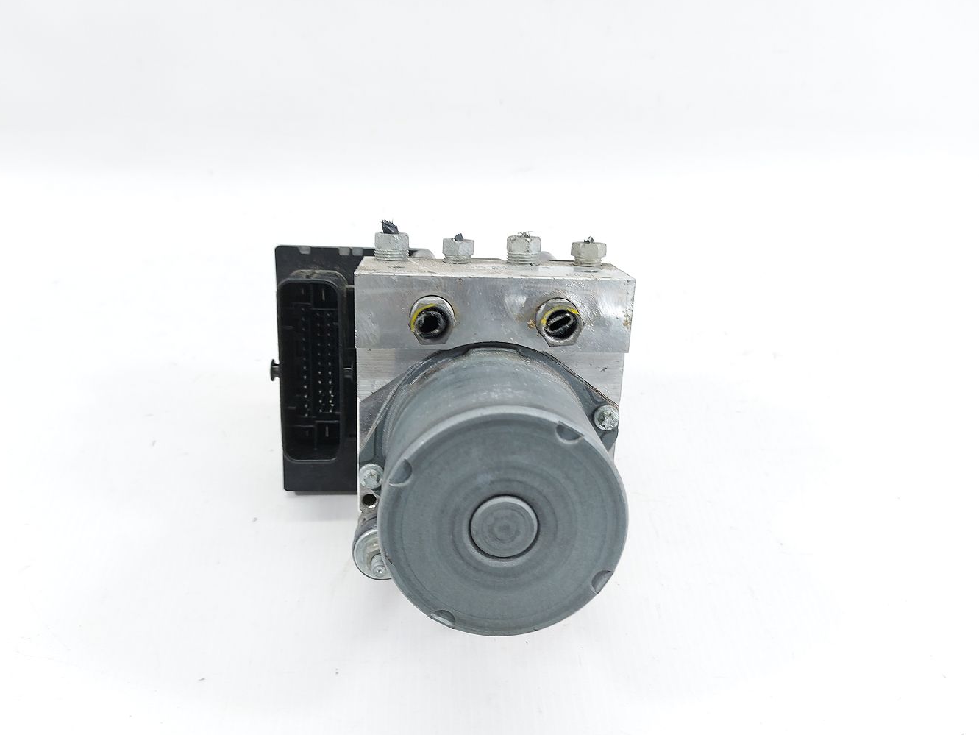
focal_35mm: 25
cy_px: 366
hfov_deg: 69.3
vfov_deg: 54.9
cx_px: 470
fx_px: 707
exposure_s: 1/50
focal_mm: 5.23
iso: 64
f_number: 1.8
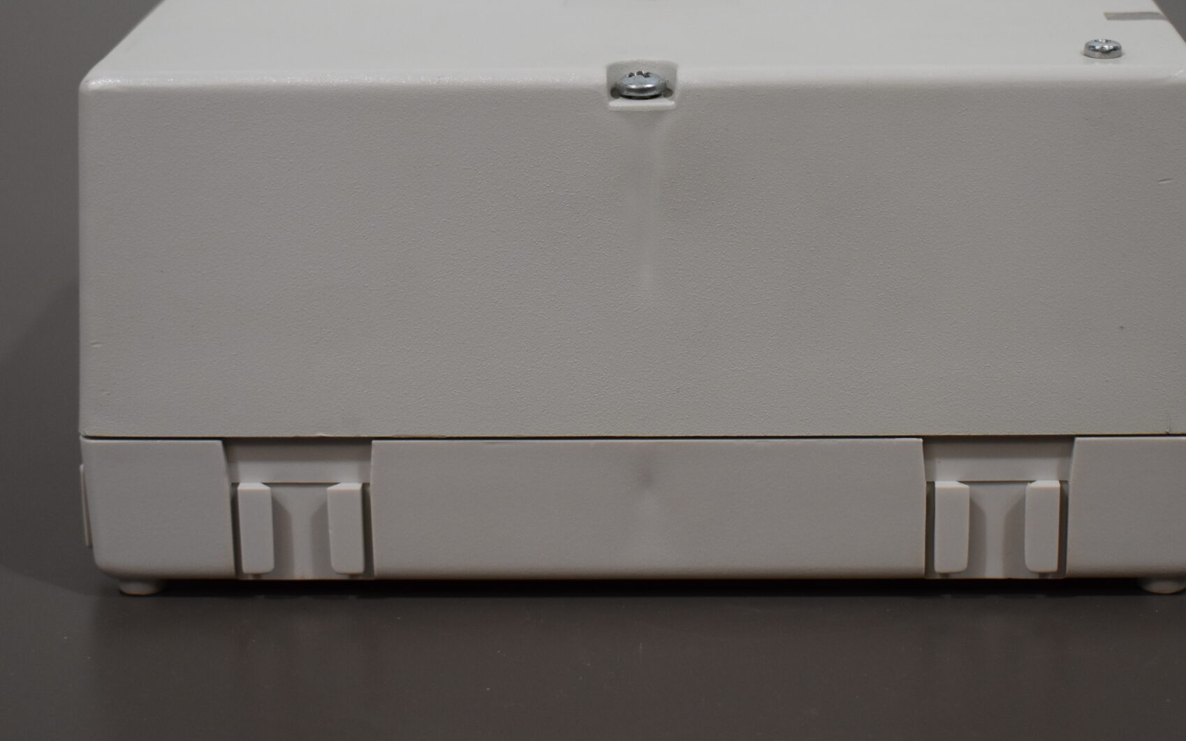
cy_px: 193
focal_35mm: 83
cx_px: 648
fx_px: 2683
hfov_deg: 24.9
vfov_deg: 15.7
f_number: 4.8
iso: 720
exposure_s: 1/250
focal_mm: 36
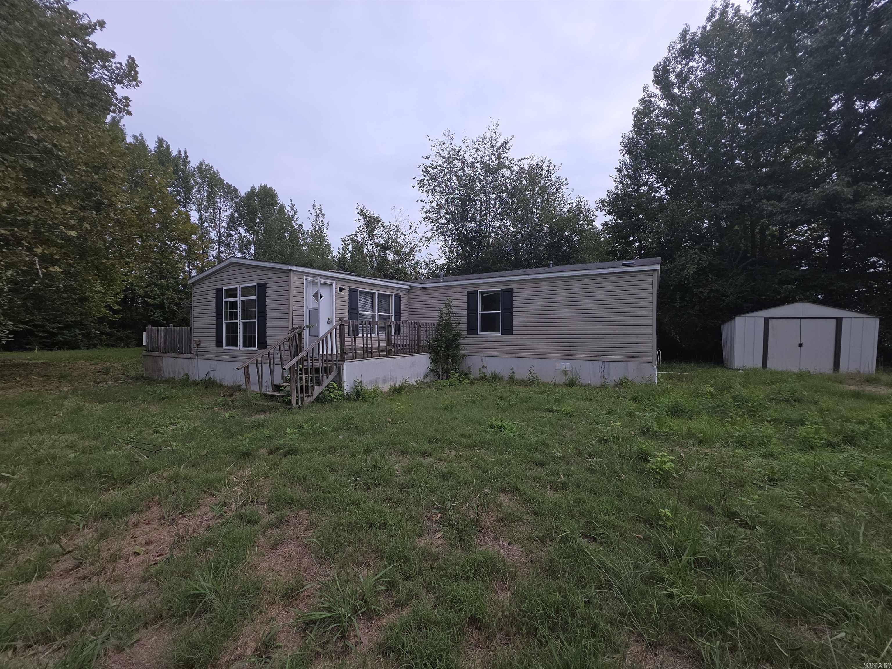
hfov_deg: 106.2
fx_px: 335
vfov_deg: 89.9
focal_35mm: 13
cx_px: 446
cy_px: 334
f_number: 1.9
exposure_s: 1/973
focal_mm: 2.2
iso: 20
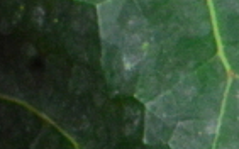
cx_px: -427
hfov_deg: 0.6
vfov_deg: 0.4
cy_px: -47
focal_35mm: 3340
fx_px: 21747
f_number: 22
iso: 6400
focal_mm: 300
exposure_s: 1/50
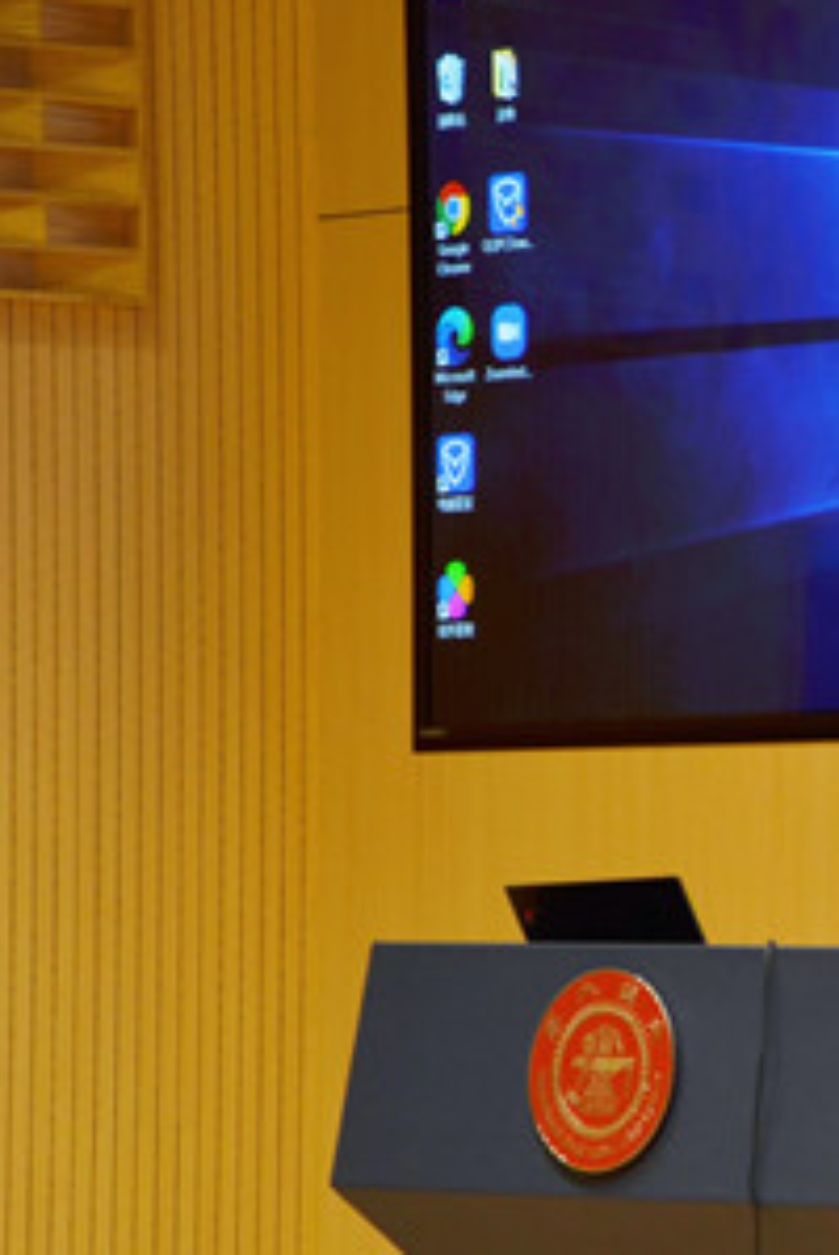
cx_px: 1141
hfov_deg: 6.5
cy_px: 745
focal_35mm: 210
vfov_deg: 9.8
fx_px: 7324
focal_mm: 70
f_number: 5
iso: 200
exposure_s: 1/30
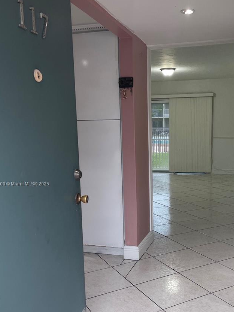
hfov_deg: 39.4
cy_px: 184
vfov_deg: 51.1
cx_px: 149
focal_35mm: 36
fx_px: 324
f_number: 1.6
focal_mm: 5.1
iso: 100
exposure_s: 1/120
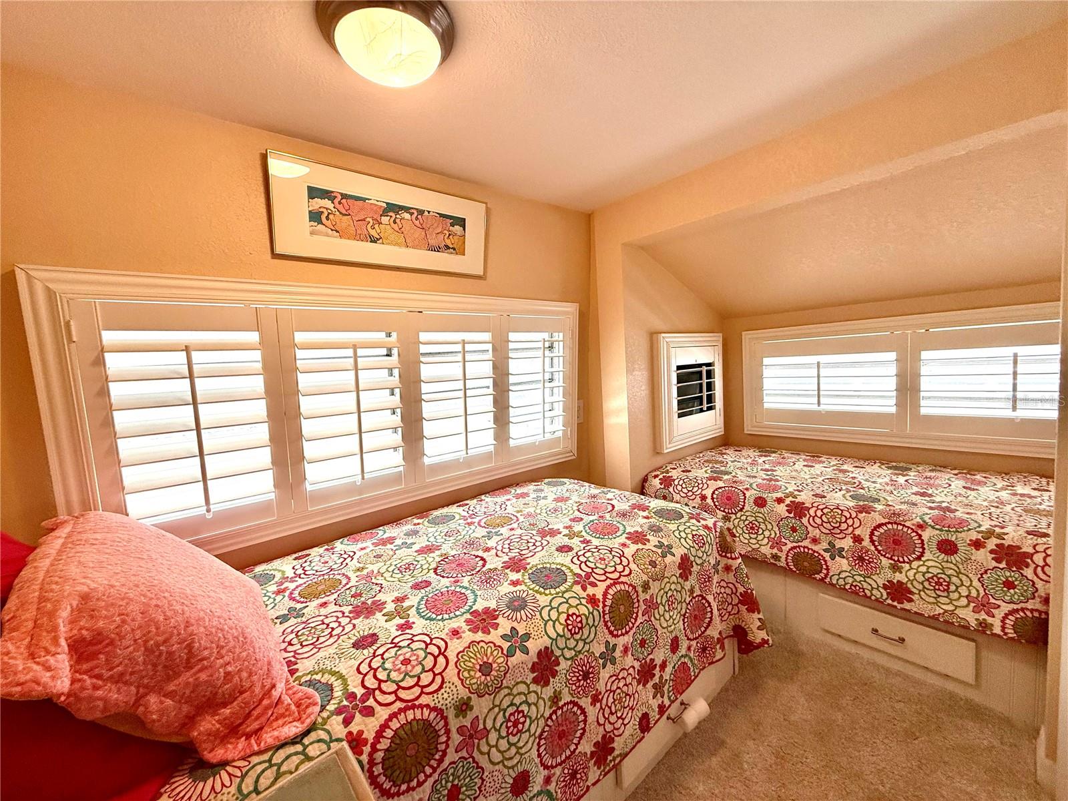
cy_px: 400
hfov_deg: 102.1
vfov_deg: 85.7
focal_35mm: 14
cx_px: 534
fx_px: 432
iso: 125
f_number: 2.2
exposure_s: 1/120
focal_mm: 2.22
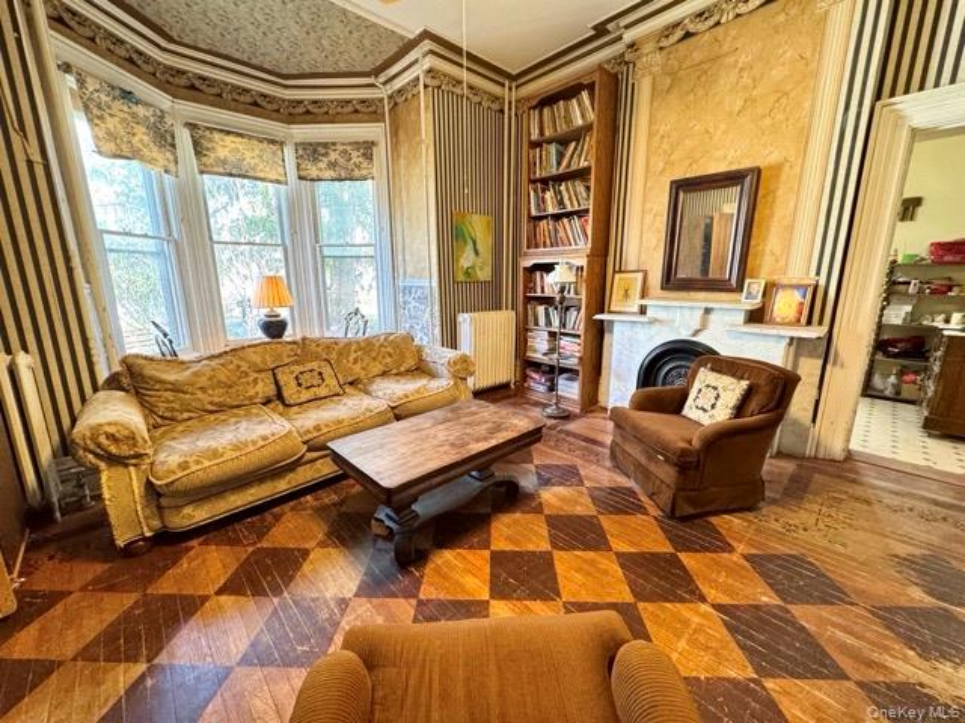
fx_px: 390
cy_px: 362
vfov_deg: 85.7
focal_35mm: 14
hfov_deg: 102.1
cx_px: 482
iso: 500
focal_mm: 2.22
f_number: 2.2
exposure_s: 1/60
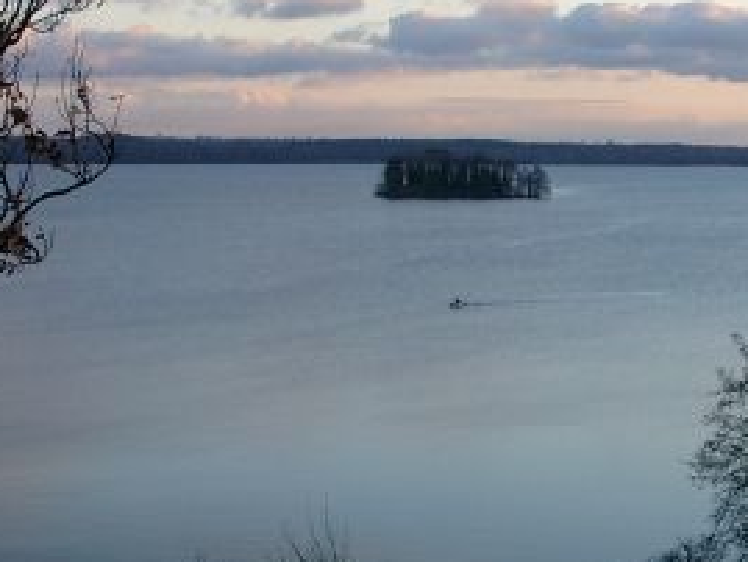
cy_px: 236
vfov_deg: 14.7
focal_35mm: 101
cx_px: 514
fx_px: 2183
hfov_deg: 19.4
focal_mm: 7.13
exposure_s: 1/124
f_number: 4
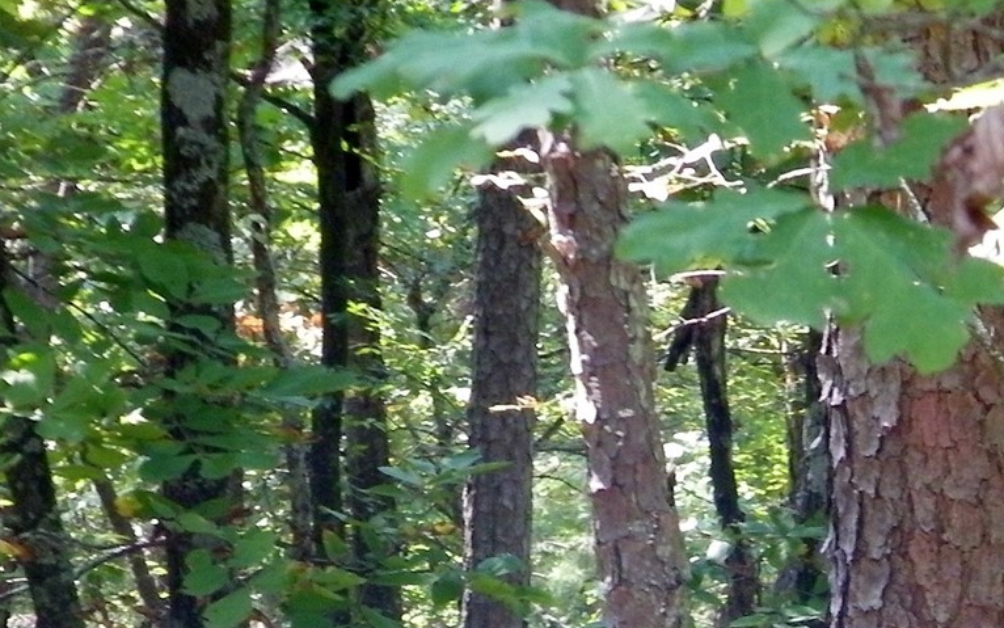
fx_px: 9742
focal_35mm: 356
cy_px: 747
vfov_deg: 3.7
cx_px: 873
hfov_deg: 5.9
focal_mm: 23.9
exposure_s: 1/50
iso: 125
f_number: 4.9
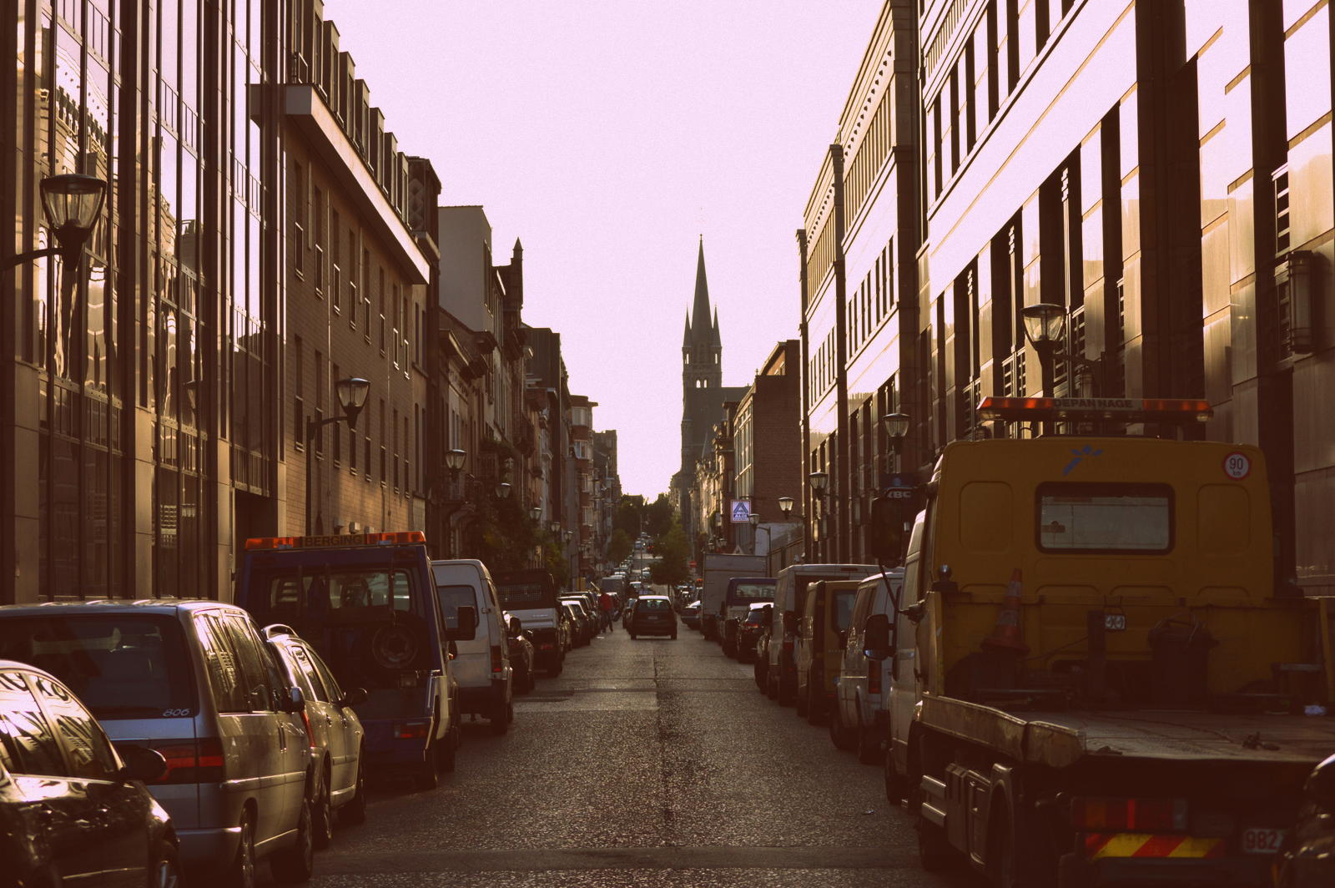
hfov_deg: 24.6
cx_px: 668
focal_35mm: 82
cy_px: 444
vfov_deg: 16.5
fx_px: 3057
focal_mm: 55
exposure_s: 1/1250
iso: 400
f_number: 5
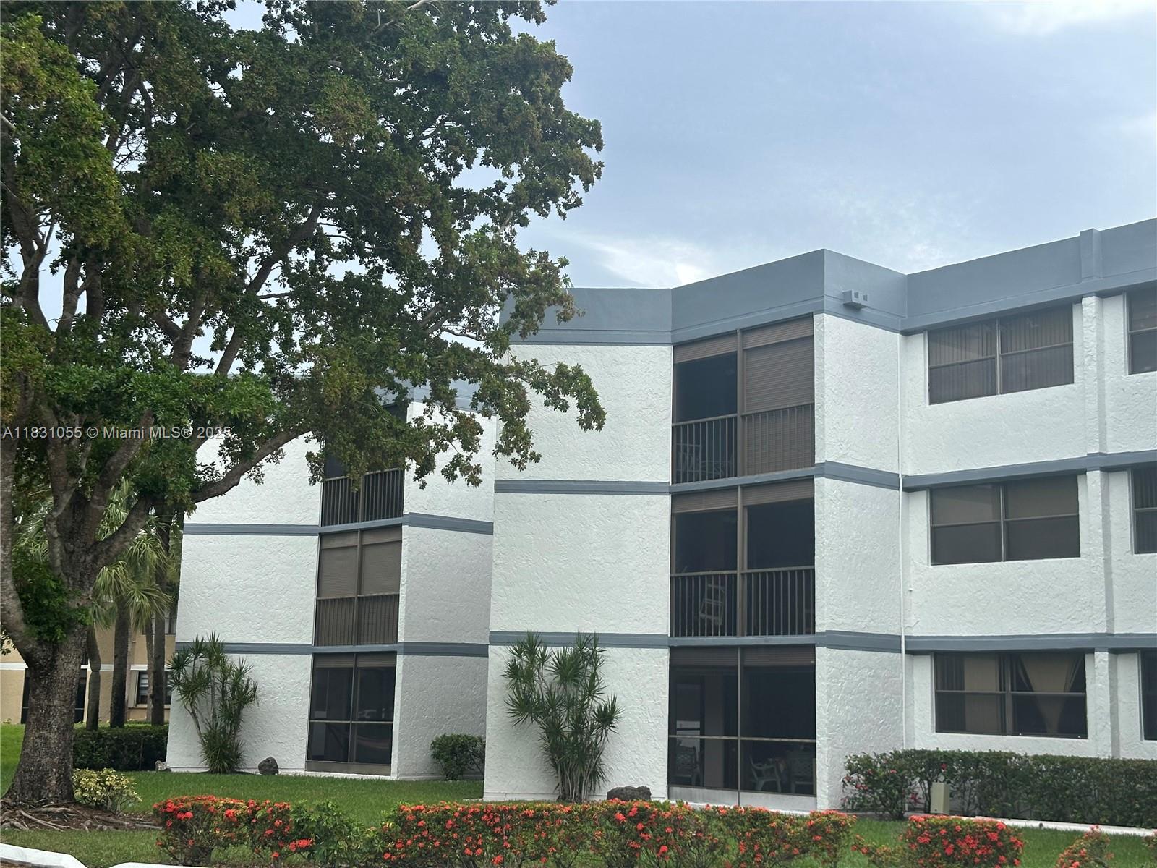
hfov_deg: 39.7
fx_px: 1604
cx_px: 578
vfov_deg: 30.3
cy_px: 434
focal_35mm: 48
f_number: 1.78
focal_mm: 6.86
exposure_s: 1/1227
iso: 64
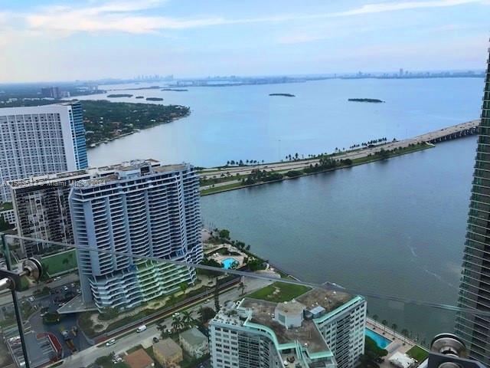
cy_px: 184
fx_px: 396
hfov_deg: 63.4
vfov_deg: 49.7
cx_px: 245
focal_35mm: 28
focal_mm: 3.99
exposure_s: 1/929
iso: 20
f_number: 1.8
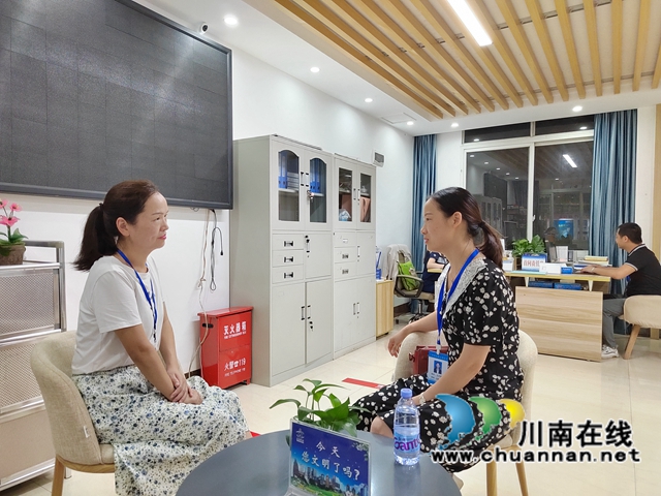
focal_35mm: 23
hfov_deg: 73.9
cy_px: 248
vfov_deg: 58.9
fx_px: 439
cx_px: 330
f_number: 1.9
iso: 1138
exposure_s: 1/50
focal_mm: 5.52
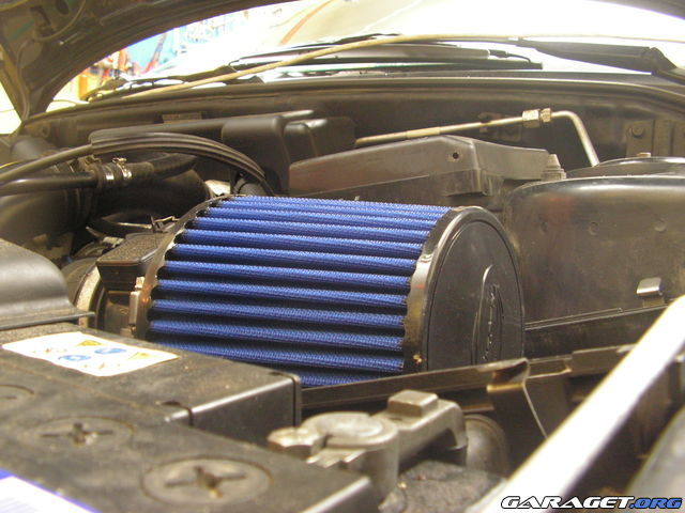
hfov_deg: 51.4
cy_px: 256
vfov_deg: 39.7
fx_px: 712
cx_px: 342
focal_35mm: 36
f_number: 3.2
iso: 160
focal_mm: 6
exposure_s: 1.6
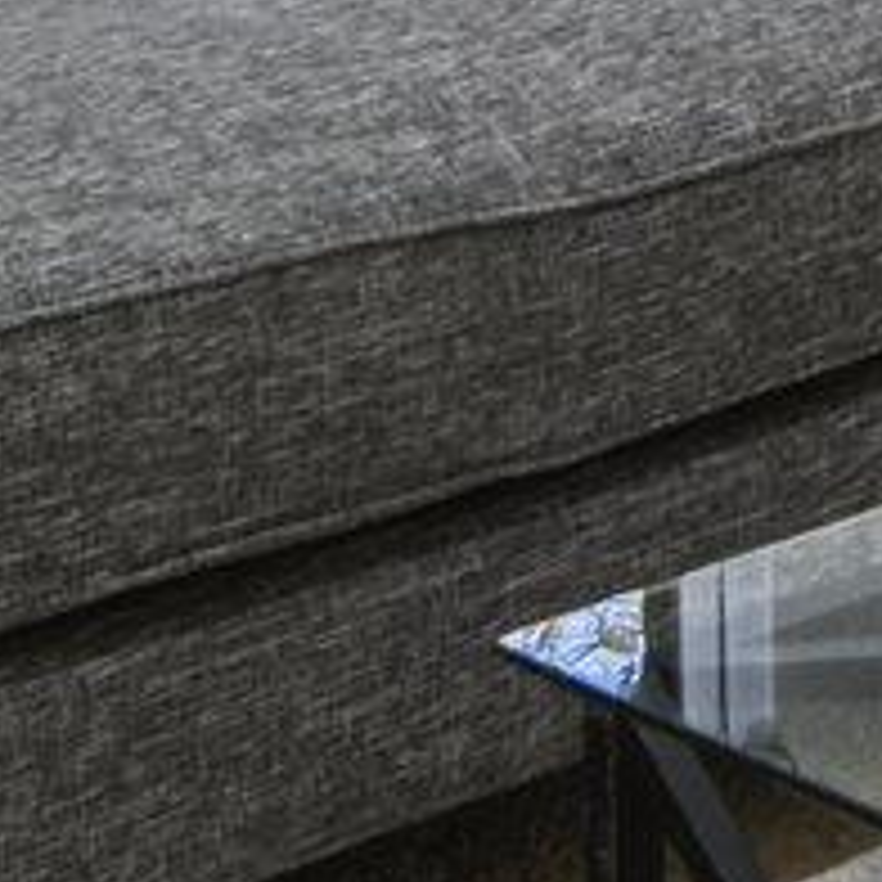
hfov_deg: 10.8
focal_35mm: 151
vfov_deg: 10.1
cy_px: -1204
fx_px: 4353
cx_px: 1616
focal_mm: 17
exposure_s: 1/25
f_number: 8
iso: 400
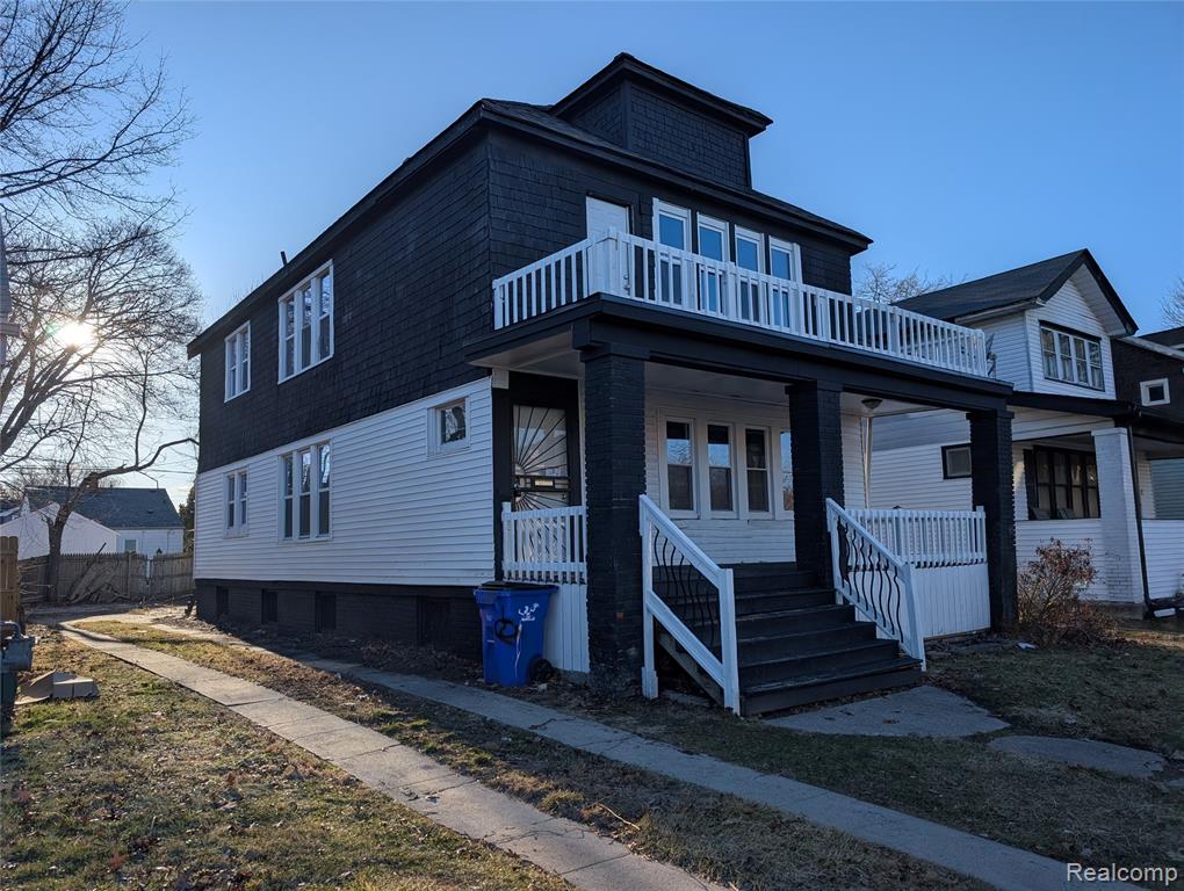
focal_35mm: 24
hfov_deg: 71.5
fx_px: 822
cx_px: 592
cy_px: 446
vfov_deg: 56.9
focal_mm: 6.9
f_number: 1.68
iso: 20
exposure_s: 1/1603
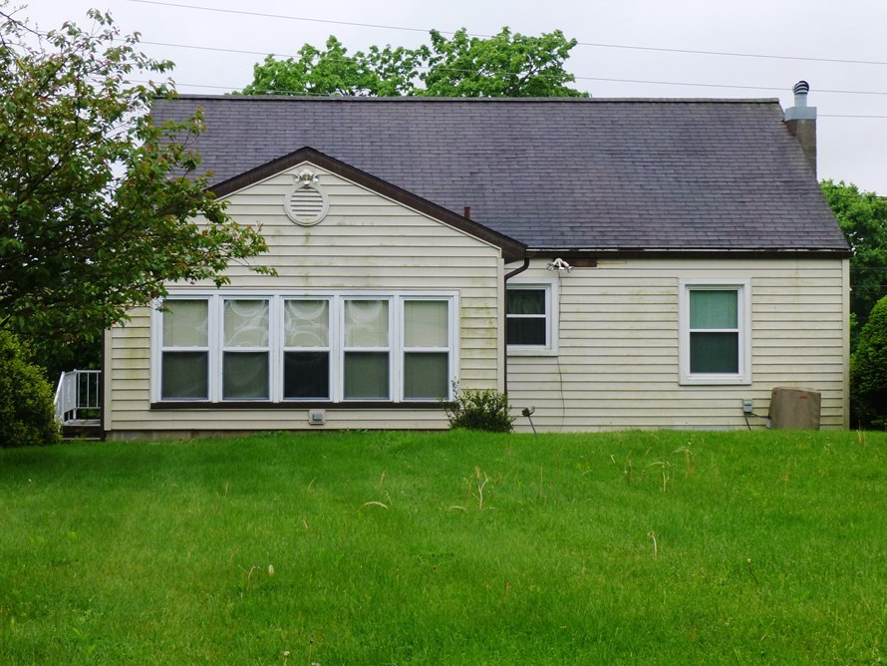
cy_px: 301
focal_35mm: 69
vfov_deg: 21.3
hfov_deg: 28.1
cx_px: 391
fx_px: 1769
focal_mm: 10.7
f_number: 4.3
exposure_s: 1/60
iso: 200
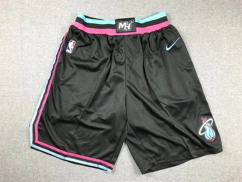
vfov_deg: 49.7
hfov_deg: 63.4
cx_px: 121
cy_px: 91
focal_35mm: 28
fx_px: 196
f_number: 1.8
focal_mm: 3.99
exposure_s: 1/33
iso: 32
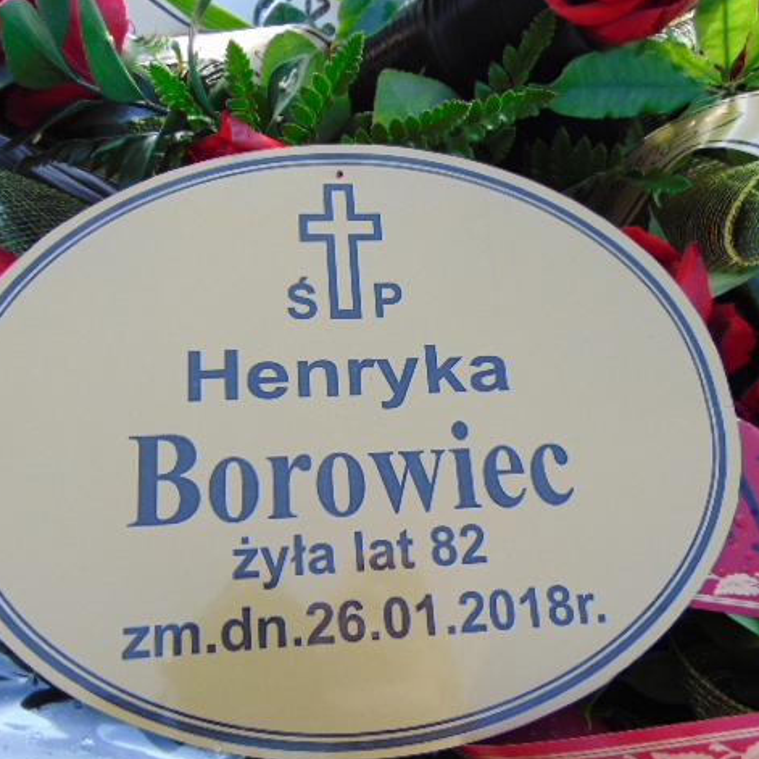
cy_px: 382
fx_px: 744
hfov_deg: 54.0
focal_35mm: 30
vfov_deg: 54.0
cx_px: 361
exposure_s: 1/250
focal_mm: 4.5
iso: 80
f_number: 3
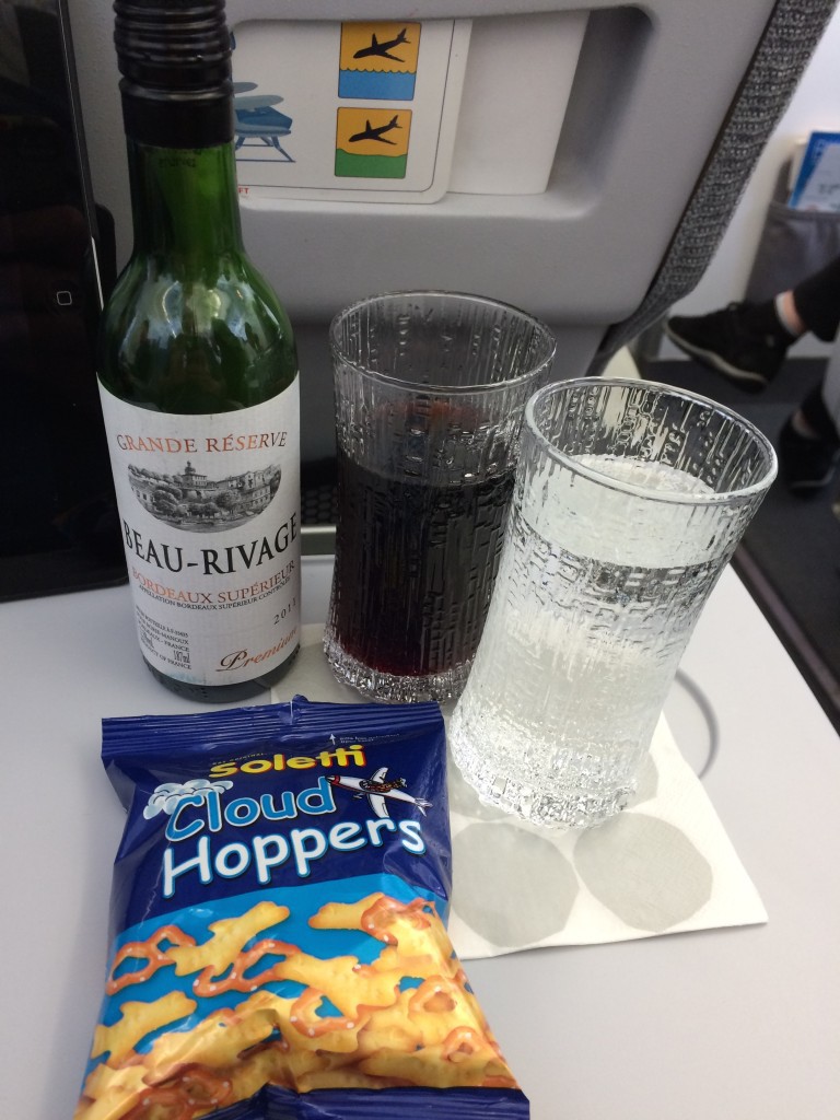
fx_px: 938
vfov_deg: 61.7
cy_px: 560
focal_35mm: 29
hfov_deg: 48.2
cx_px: 420
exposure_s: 1/30
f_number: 2.2
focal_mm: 4.15
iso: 100
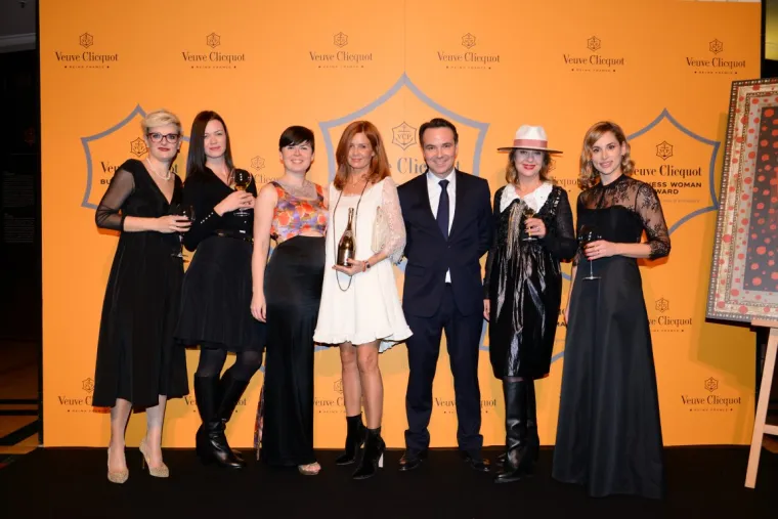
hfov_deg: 60.3
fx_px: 670
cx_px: 389
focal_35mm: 31
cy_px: 260
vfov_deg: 42.3
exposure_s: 1/100
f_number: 4.5
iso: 1250
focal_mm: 31
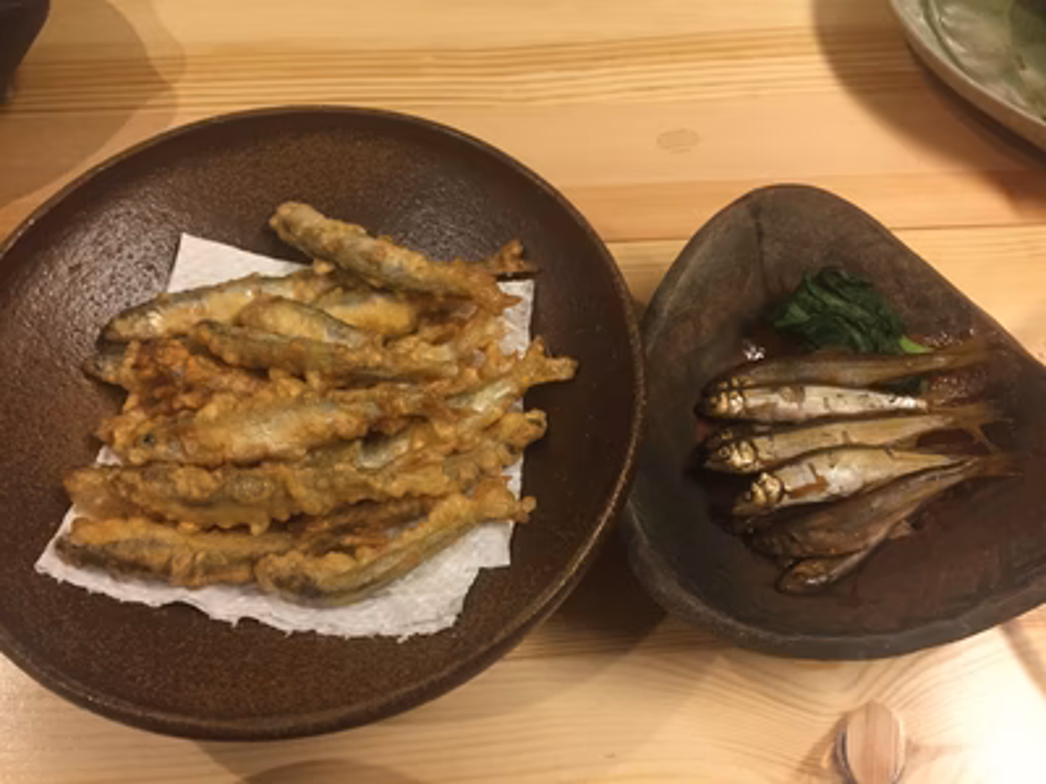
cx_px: 523
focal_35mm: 29
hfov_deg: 61.7
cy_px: 392
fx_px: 876
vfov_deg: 48.2
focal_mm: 4.15
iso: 125
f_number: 2.2
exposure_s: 1/30
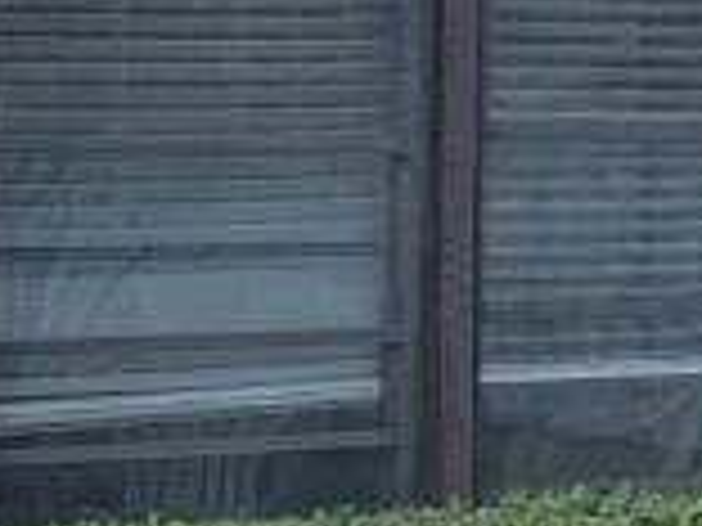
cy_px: 490
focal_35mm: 171
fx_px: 3468
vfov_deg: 8.6
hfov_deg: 10.8
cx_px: -598
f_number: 1.8
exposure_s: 1/561
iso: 25
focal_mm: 4.25
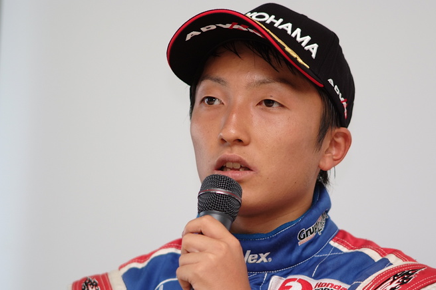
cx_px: 234
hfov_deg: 6.9
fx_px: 3595
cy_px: 154
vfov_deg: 4.6
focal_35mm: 297
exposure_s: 1/125
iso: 200
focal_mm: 180
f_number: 2.8
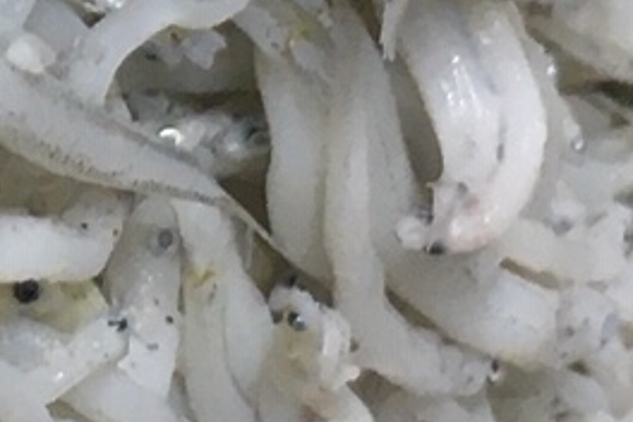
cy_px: -235
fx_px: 4044
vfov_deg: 5.9
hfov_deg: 8.6
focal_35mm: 230
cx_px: -441
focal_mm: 4.15
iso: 64
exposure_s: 1/30
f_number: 2.2
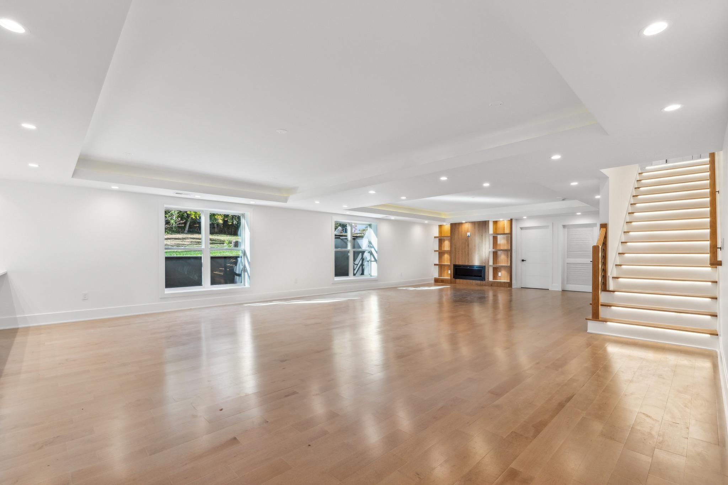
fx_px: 324
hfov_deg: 96.7
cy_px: 242
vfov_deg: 73.7
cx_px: 364
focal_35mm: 16
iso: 200
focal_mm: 16
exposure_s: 1/25
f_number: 8
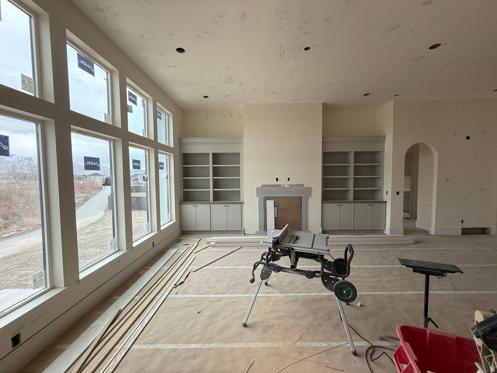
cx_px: 248
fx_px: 201
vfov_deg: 85.7
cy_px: 186
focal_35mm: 14
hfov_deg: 102.1
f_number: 2.2
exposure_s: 1/99
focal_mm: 2.22
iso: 80
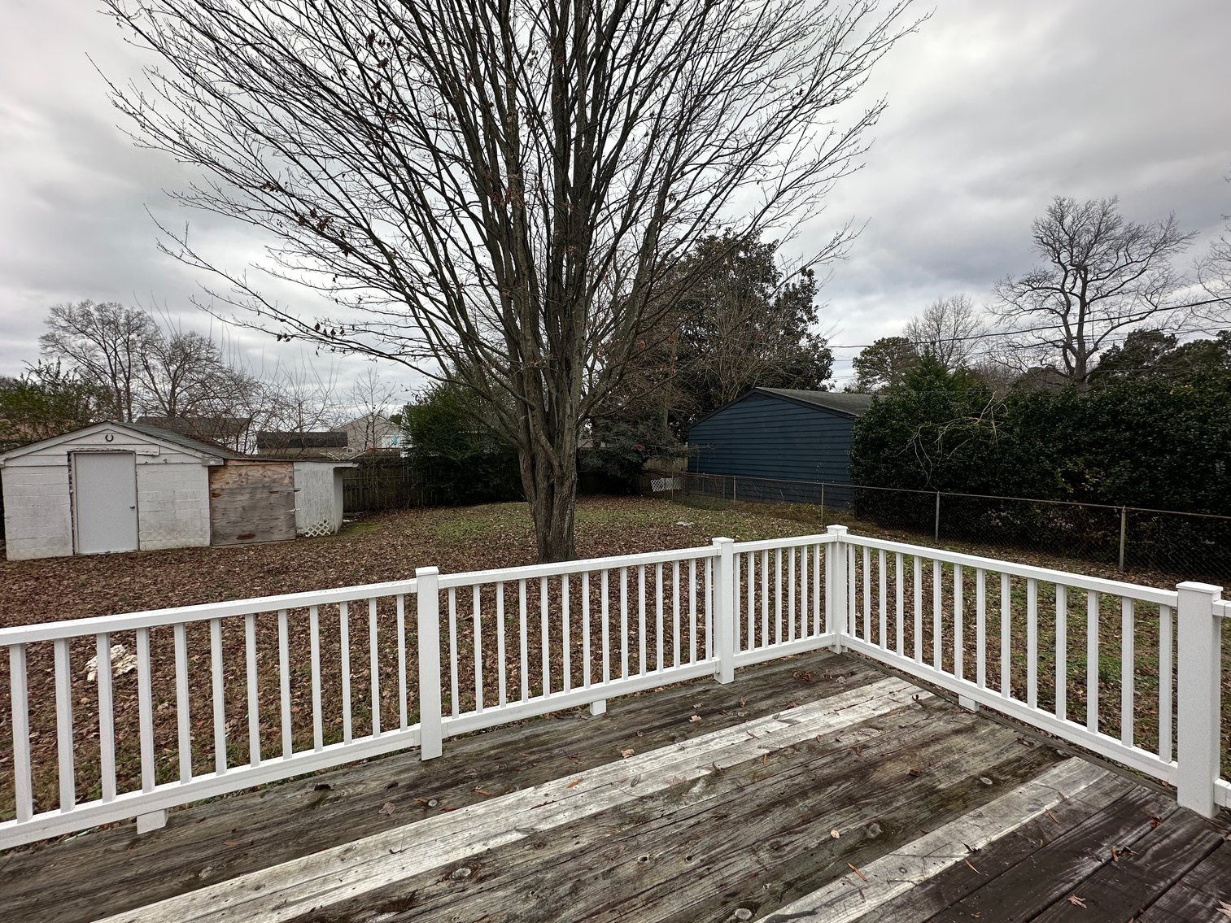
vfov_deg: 85.7
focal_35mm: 14
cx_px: 616
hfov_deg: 102.1
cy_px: 462
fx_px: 498
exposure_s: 1/350
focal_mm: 2.22
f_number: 2.2
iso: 40
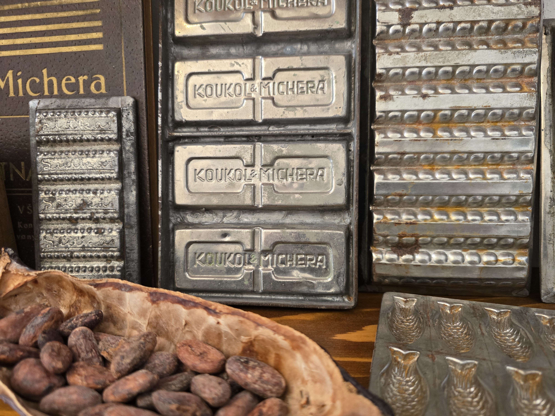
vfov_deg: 58.9
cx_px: 278
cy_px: 208
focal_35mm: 23
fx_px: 369
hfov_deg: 73.9
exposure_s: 1/100
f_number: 1.7
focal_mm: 6.3
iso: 500
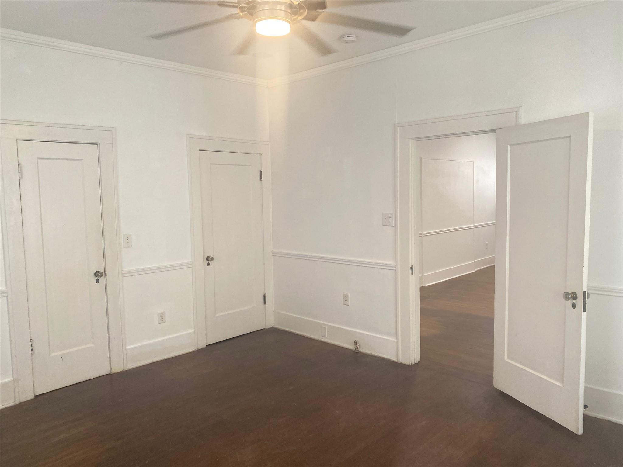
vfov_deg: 53.1
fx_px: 468
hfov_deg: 67.3
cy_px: 234
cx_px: 312
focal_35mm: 26
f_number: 1.8
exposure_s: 1/60
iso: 160
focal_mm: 4.25
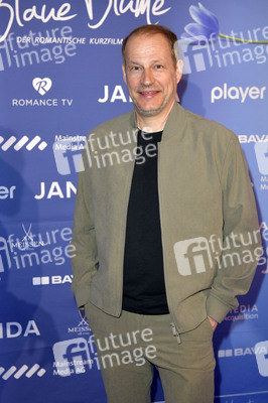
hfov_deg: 28.0
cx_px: 134
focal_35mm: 48
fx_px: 537
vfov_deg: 41.1
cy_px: 202
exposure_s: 1/250
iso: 1000
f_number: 5
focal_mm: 48
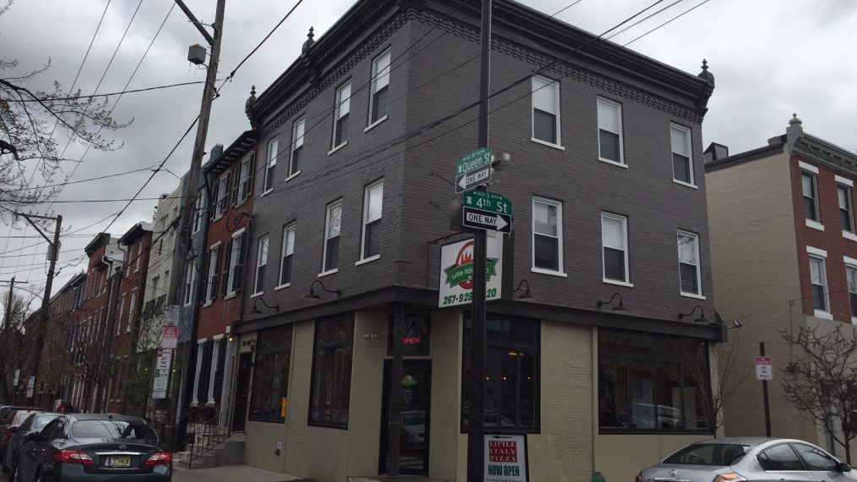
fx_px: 727
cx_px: 433
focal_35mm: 32
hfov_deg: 61.0
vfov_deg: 36.6
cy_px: 205
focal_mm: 4.15
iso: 32
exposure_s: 1/3597
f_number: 2.2
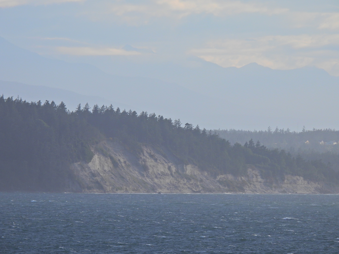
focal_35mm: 400
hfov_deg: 5.0
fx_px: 3917
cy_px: 127
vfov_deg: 3.7
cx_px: 170
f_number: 5
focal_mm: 71.4
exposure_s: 1/640
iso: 100
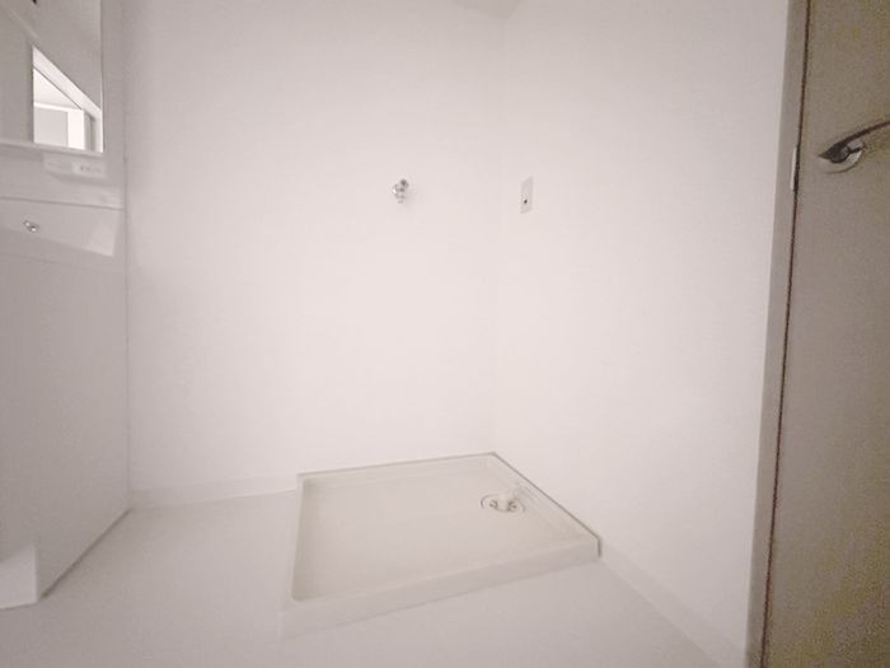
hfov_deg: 102.1
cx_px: 445
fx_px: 360
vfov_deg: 85.7
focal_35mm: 14
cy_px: 334
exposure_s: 1/30
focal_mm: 2.22
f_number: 2.2
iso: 1600
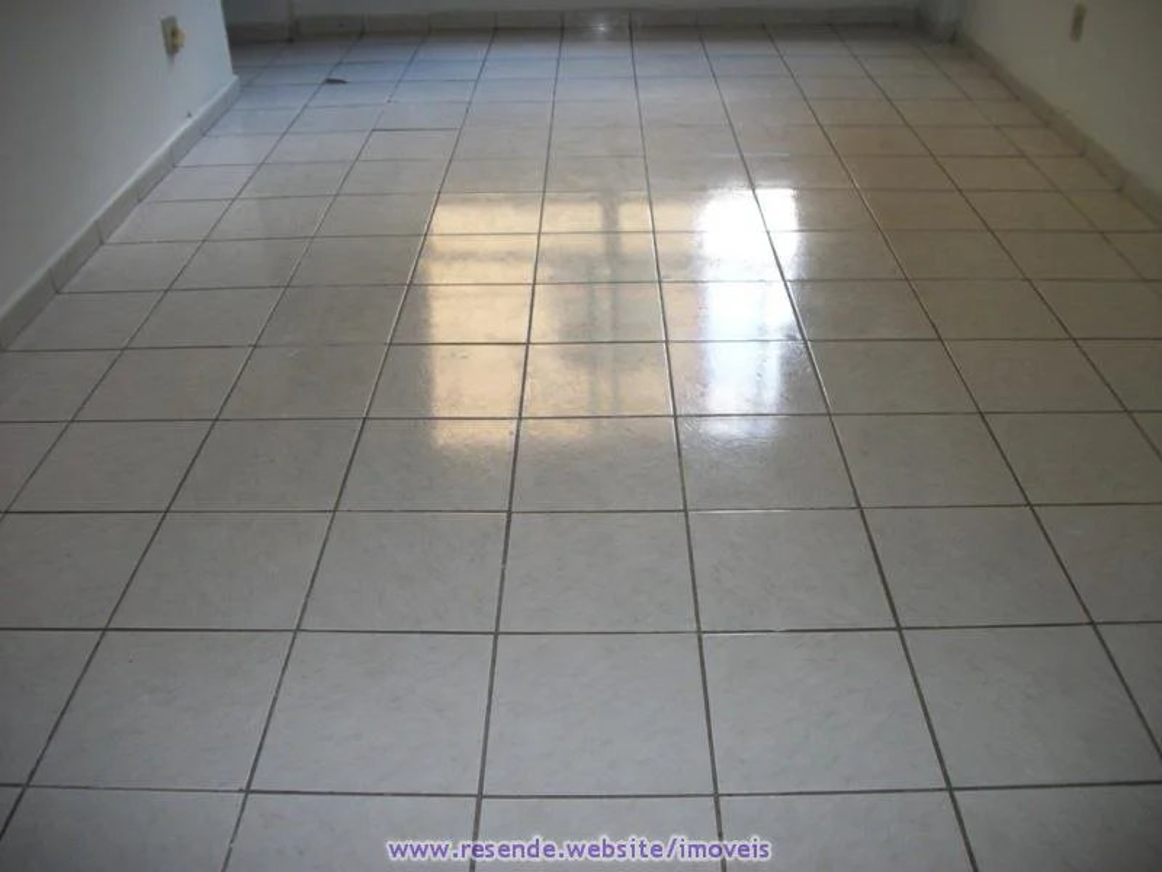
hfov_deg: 56.8
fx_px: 1074
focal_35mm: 32
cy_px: 436
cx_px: 581
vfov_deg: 44.2
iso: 160
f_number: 2.9
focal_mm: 5.7
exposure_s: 1/60
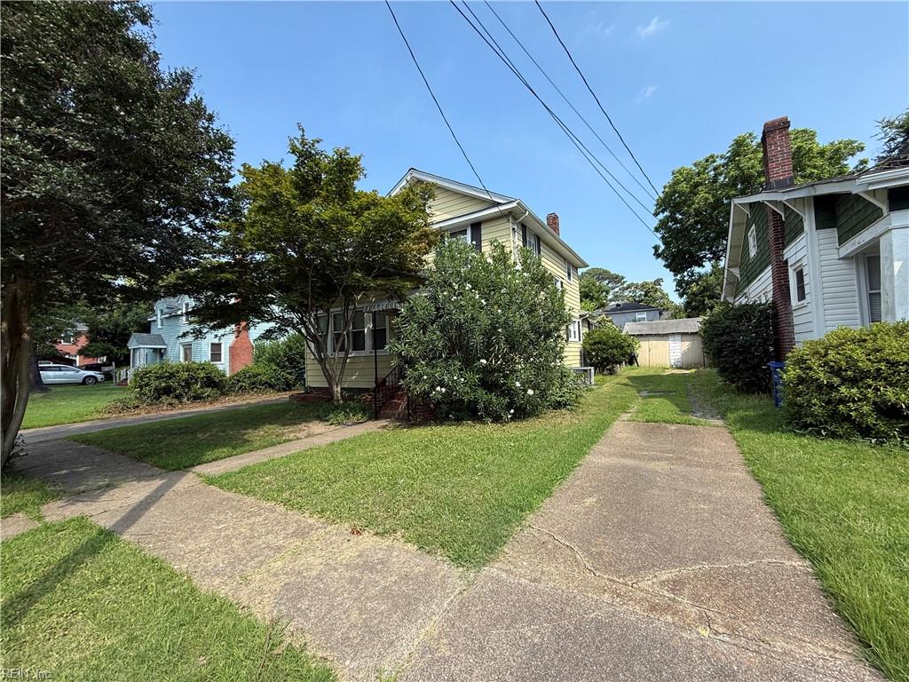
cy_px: 341
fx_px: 368
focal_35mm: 14
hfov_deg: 102.1
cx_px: 454
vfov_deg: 85.7
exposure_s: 1/734
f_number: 2.2
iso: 50
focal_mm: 2.22
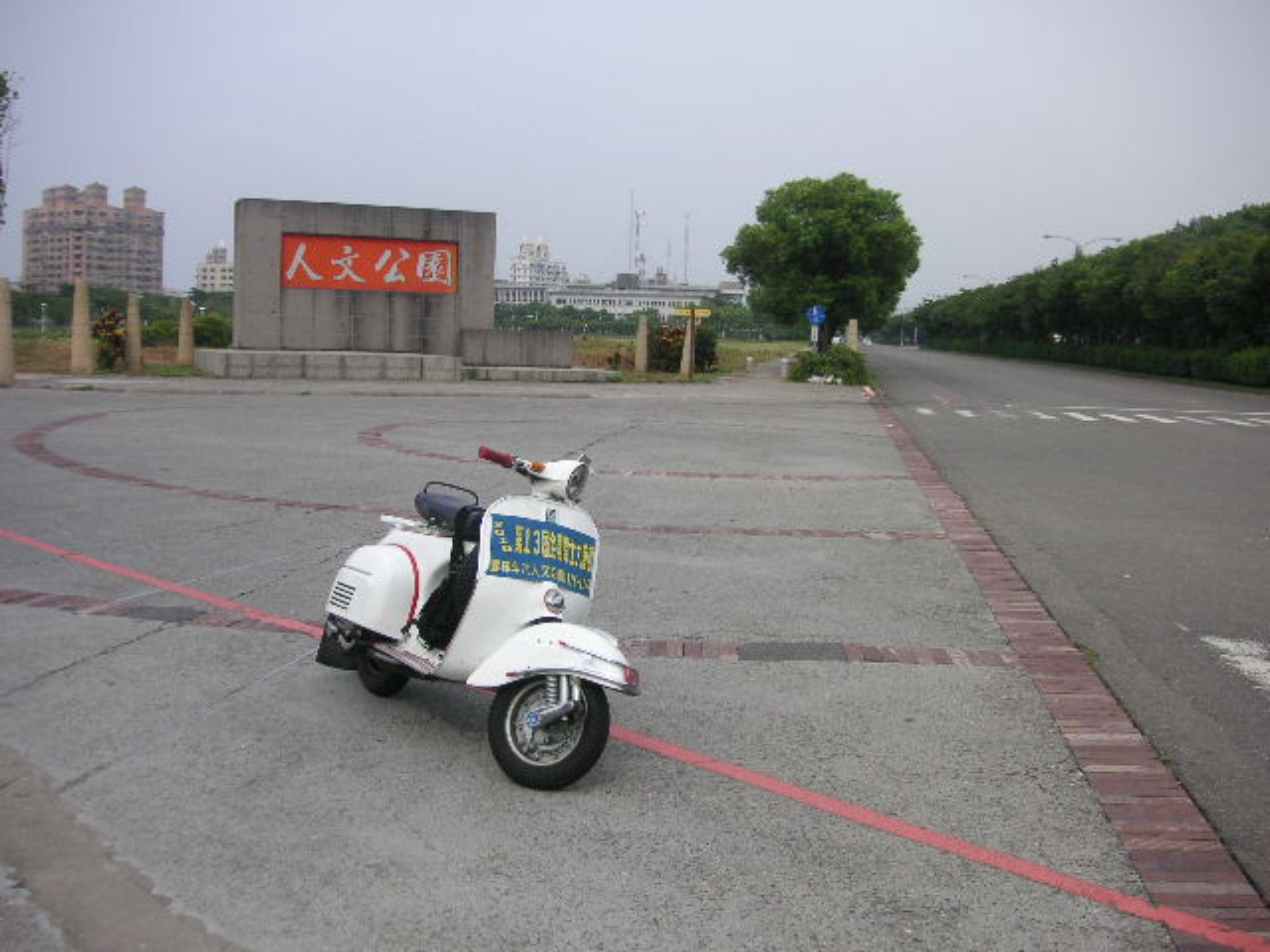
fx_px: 1357
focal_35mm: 37
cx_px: 635
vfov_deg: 38.7
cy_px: 476
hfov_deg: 50.1
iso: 50
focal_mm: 6.1
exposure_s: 1/180
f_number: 6.7
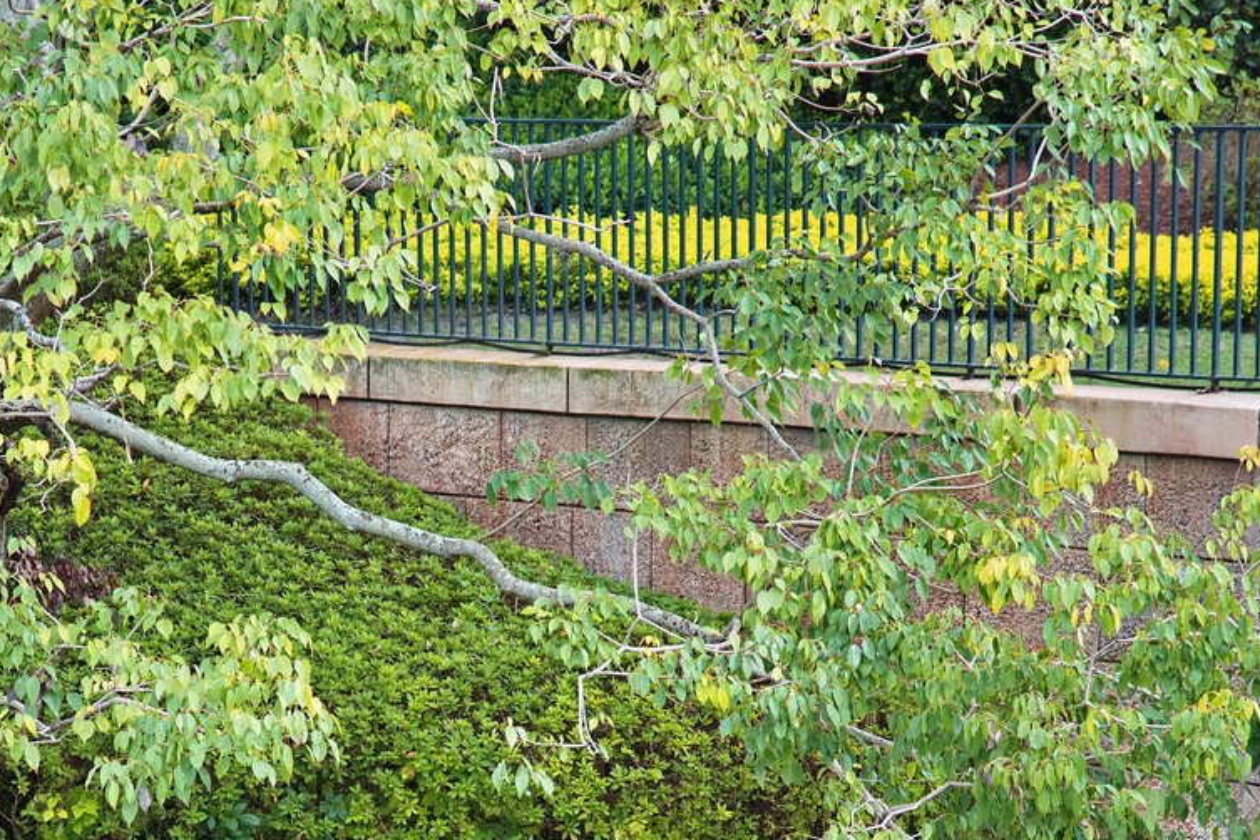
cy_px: 684
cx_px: 477
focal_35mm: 204
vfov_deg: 6.7
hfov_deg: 10.1
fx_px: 7139
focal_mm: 120
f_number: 4
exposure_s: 1/250
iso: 160
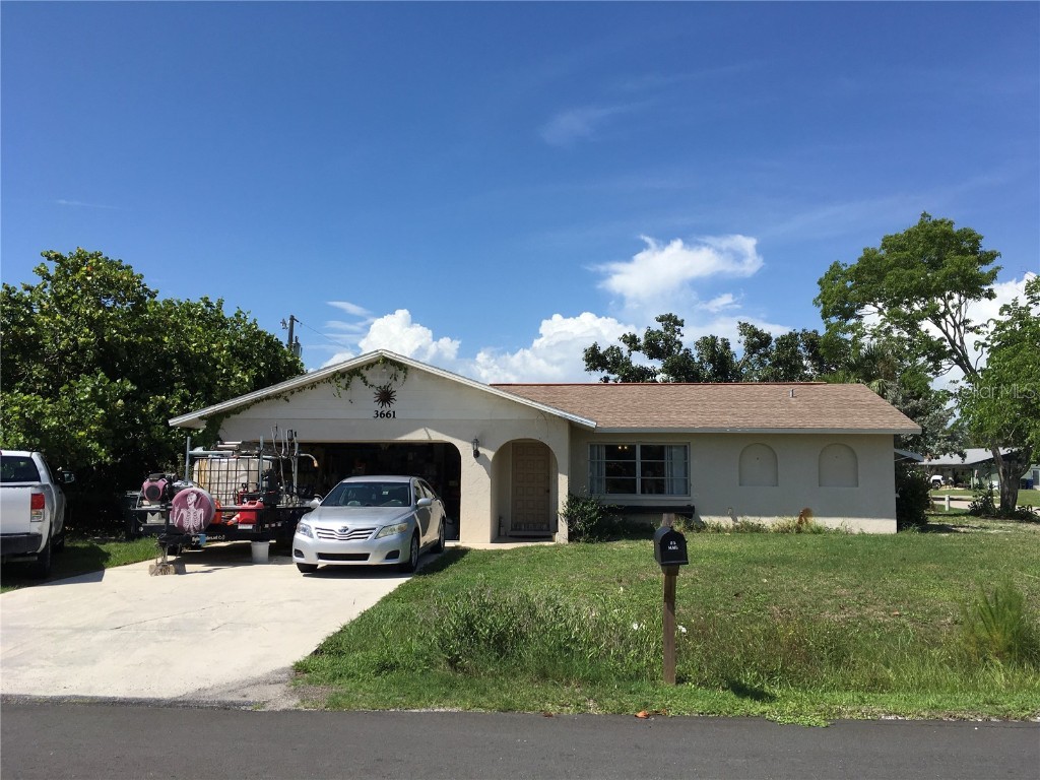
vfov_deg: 48.2
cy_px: 390
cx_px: 520
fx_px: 871
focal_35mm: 29
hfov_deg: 61.7
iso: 25
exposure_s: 1/2262
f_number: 2.2
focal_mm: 4.15
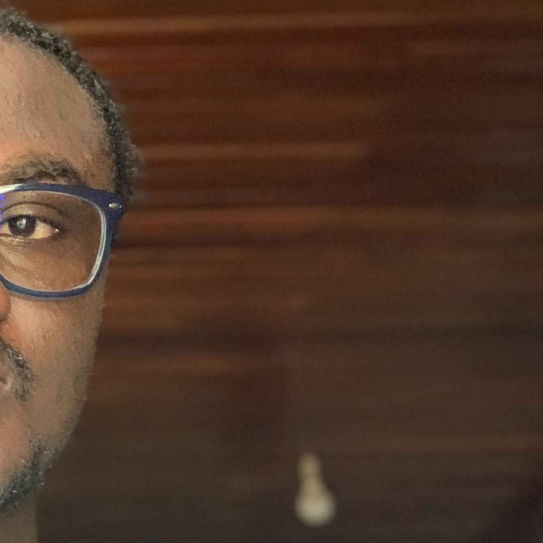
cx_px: -44
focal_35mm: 65
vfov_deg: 26.3
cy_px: 371
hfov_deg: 24.8
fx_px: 1154
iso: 400
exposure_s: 1/30
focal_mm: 2.87
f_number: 2.2
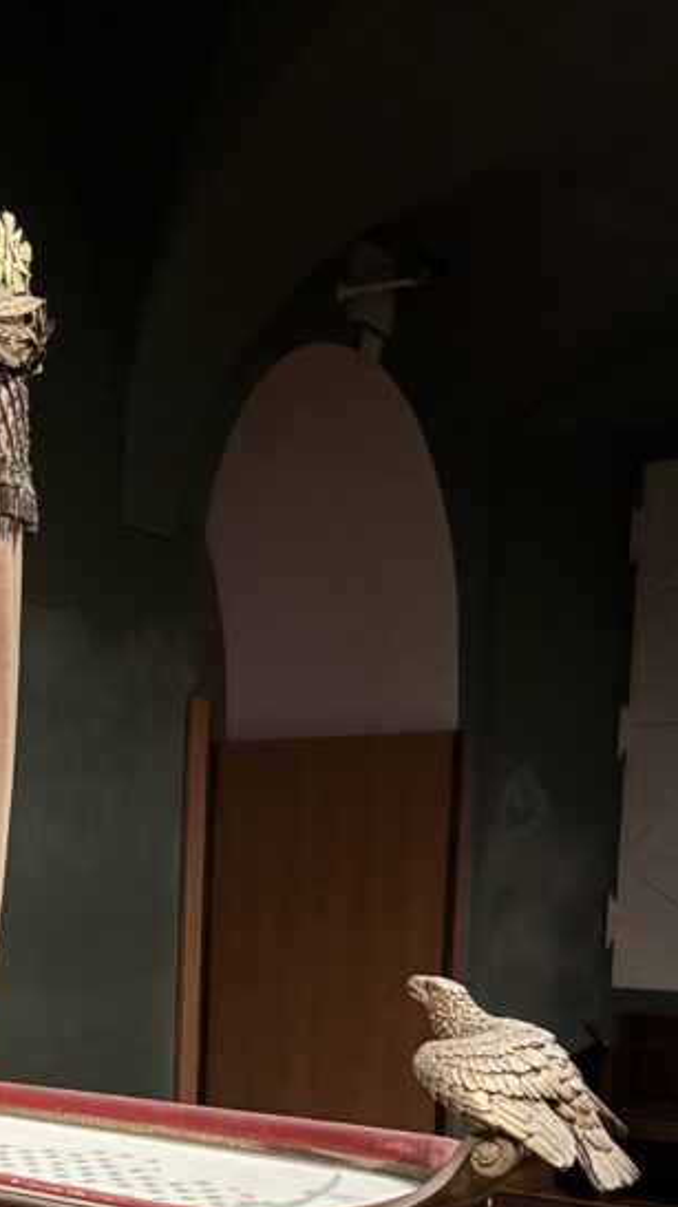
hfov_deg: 22.5
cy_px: 1019
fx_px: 1567
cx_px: -130
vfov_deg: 39.9
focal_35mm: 49
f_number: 1.78
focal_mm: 6.76
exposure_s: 1/20
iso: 1250
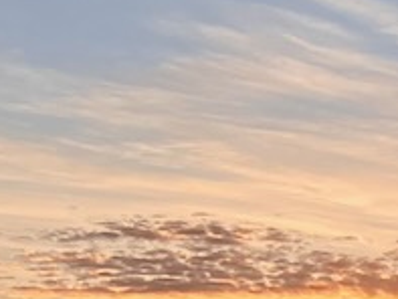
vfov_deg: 7.9
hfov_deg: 9.8
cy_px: 554
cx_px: 897
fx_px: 2094
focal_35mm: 182
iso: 32
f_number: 1.8
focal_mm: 3.99
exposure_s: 1/838
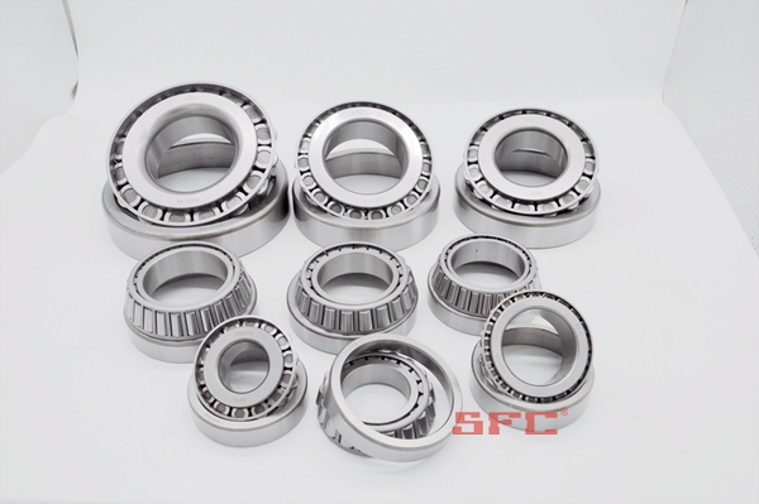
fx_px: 758
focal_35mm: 36
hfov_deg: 53.2
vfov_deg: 36.8
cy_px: 252
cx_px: 380
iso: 100
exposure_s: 1/160
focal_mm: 24
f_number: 6.3
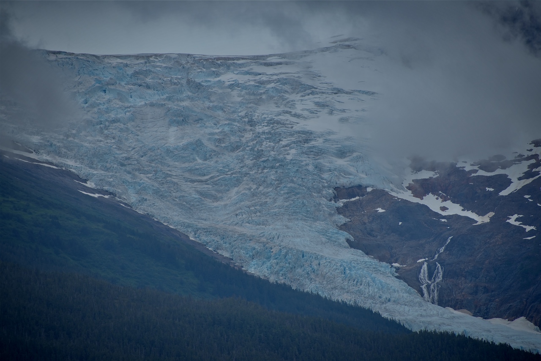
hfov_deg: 6.9
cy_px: 180
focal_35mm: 300
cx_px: 270
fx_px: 4509
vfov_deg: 4.6
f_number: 7.1
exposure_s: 1/640
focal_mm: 300
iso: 100
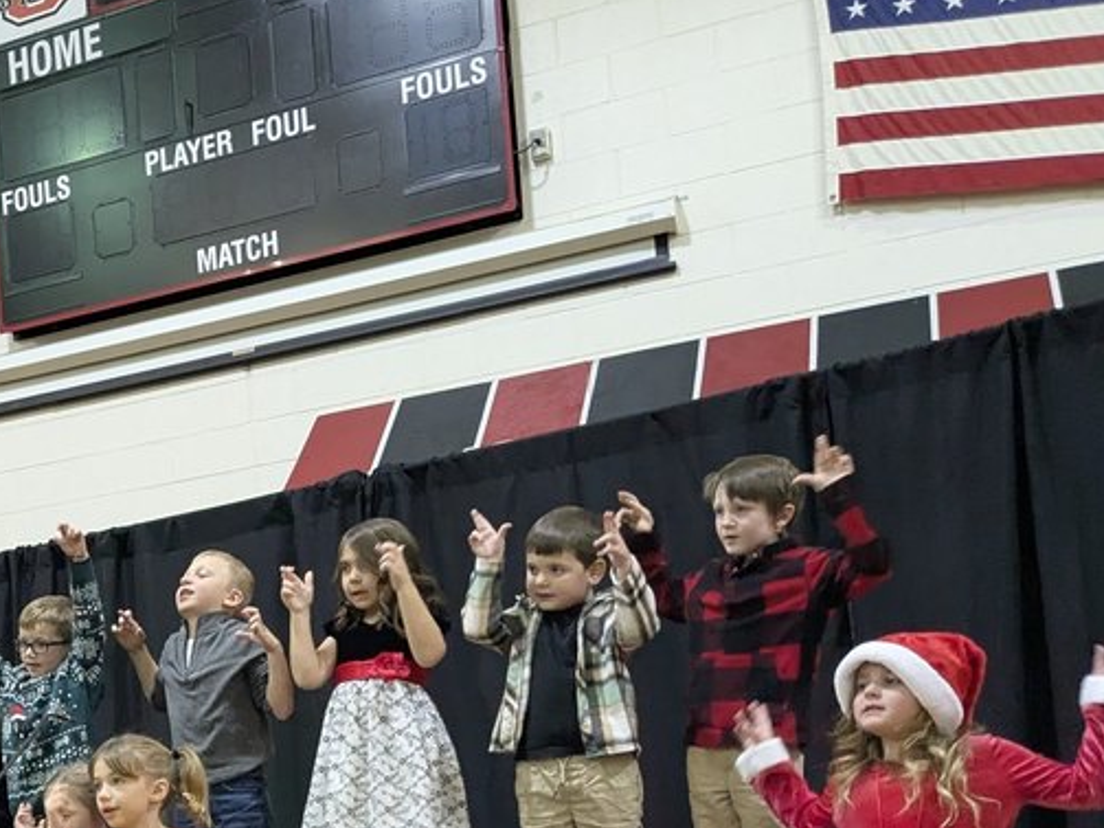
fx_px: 1754
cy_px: 828
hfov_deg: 32.1
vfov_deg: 25.3
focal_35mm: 55
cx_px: -13
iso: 608
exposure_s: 1/120
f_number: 1.73
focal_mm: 4.38
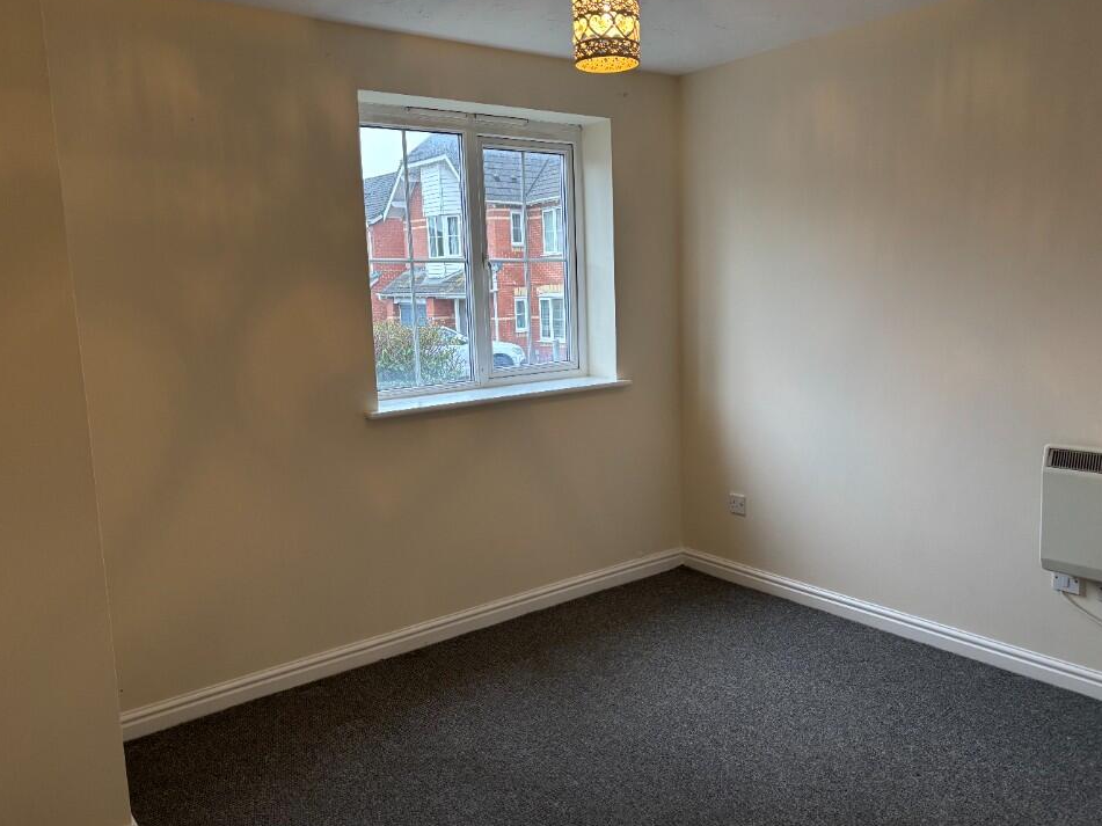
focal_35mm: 28
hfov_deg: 63.4
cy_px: 410
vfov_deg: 49.7
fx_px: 891
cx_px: 568
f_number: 1.6
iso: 200
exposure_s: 1/50
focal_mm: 5.96
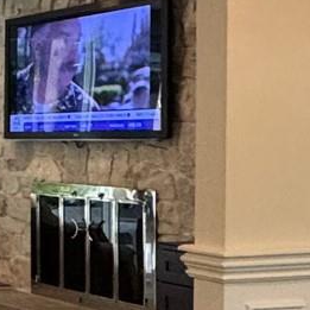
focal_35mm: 97
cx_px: -506
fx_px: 983
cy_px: 179
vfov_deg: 17.9
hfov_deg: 12.5
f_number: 2.2
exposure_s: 1/120
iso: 320
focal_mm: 2.22
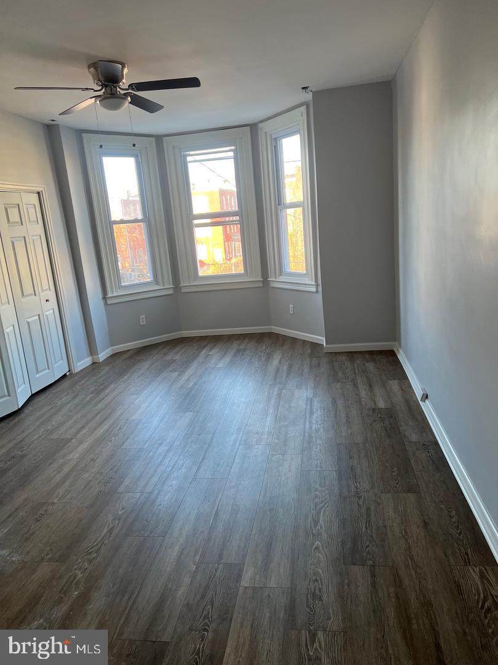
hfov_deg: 53.1
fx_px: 499
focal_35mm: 26
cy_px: 332
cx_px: 249
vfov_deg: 67.3
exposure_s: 1/115
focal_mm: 5.7
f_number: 1.5
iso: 125
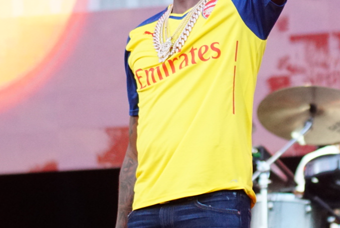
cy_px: 36
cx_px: 238
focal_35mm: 267
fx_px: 2526
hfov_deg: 7.7
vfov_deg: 5.2
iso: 1600
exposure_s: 1/1250
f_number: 2.8
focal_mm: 75
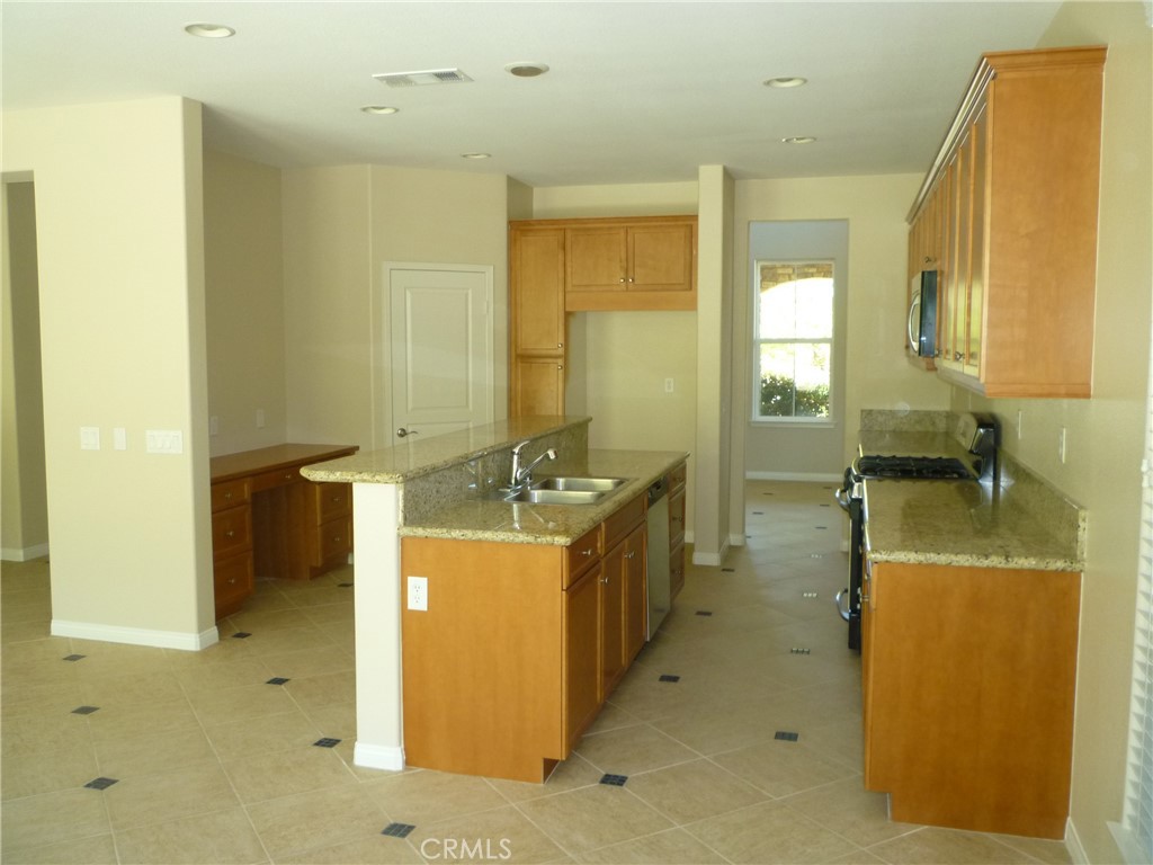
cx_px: 576
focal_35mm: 29
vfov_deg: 48.2
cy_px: 432
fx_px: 966
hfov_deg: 61.7
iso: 200
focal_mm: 5.2
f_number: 3.3
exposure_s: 1/30
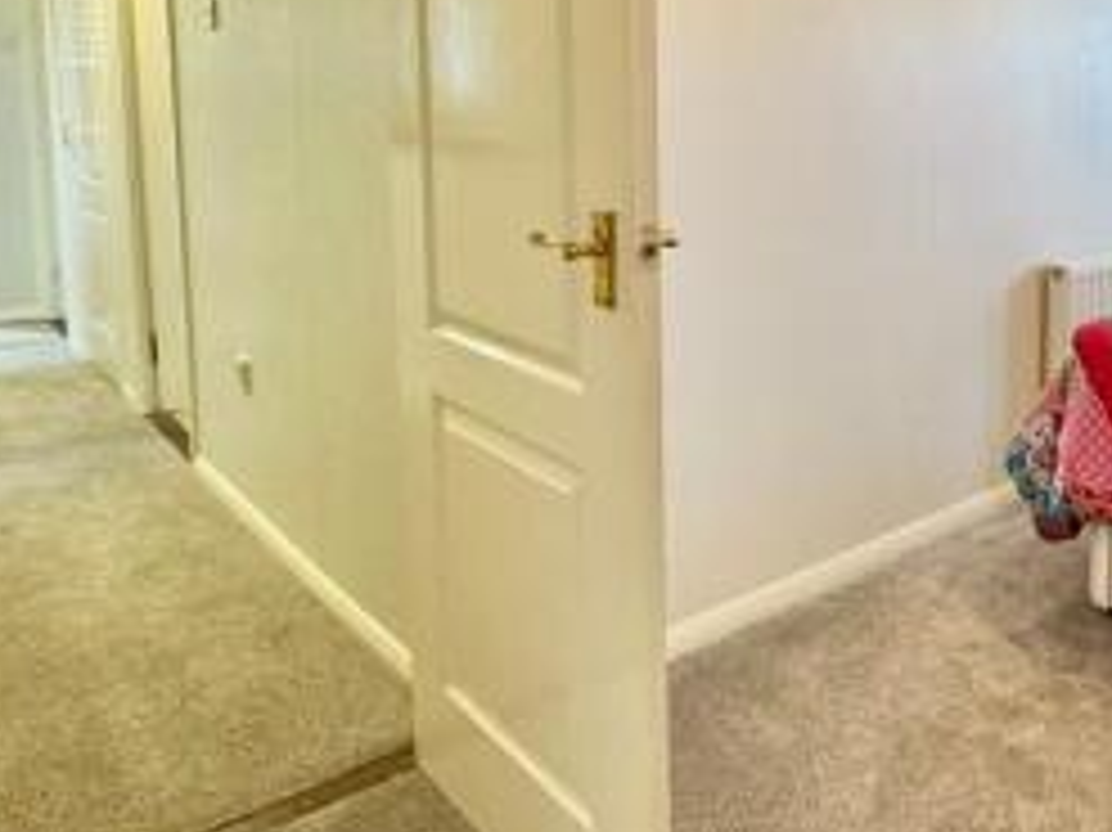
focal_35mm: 33
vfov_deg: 41.4
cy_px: 191
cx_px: 988
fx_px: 1060
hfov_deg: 49.7
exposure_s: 1/50
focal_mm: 2.22
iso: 250
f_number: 2.2
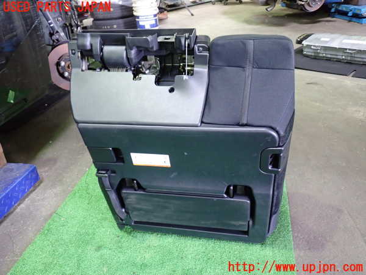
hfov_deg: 60.0
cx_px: 183
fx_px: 317
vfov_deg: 46.8
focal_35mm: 30
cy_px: 138
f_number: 2.3
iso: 640
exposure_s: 1/30
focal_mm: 5.4
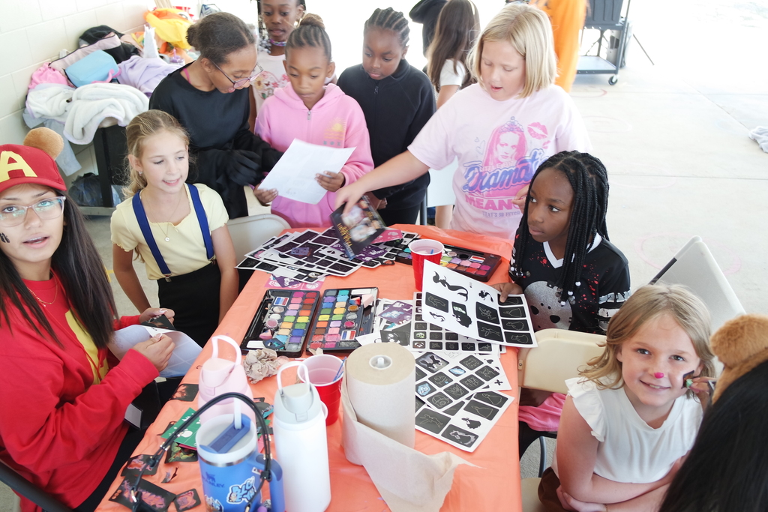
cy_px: 256
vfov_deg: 43.6
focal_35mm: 30
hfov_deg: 61.9
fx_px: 640
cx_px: 384
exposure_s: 1/40
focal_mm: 20
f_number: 3.5
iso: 400
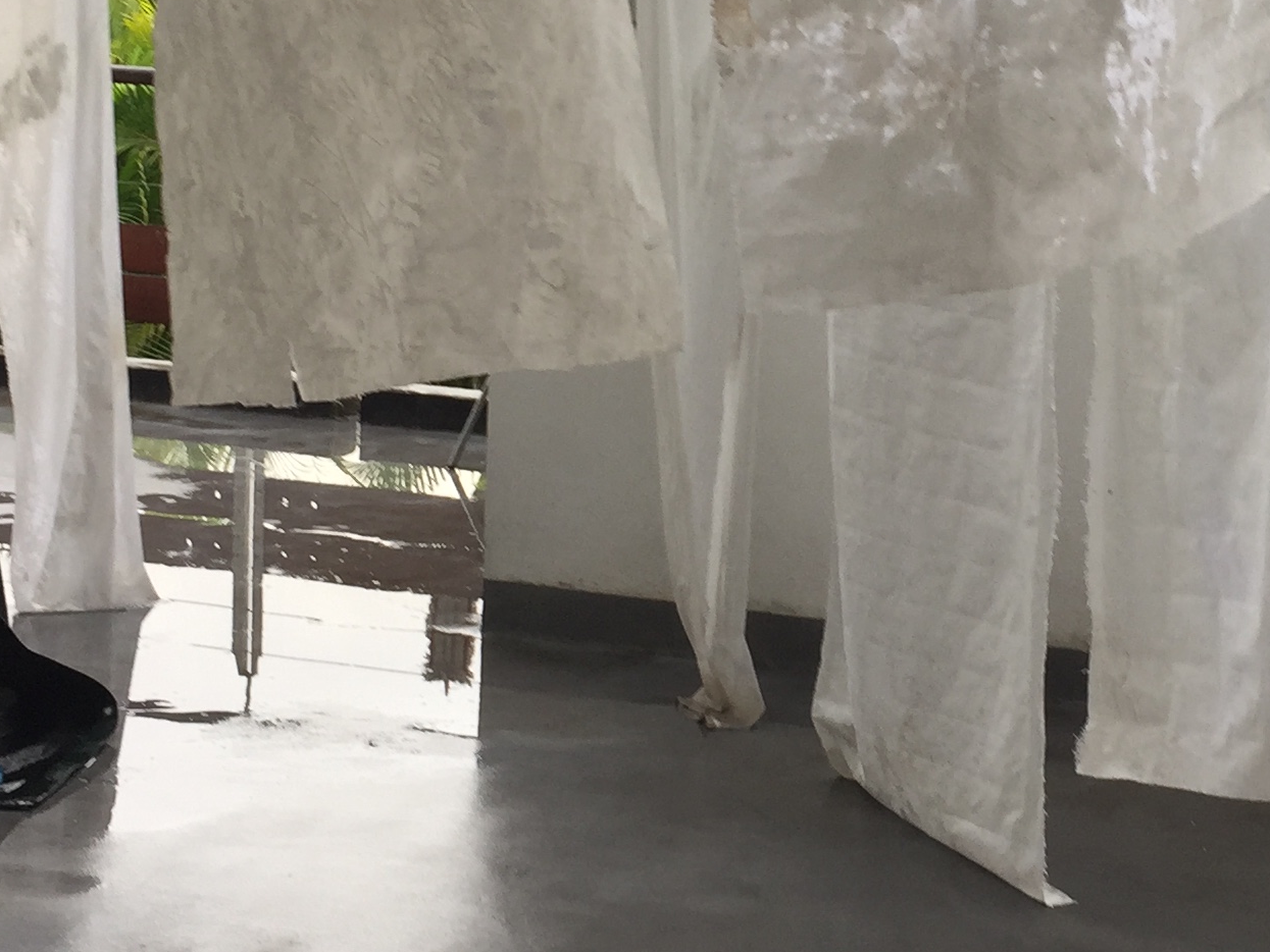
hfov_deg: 25.4
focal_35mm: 76
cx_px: 934
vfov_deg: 19.2
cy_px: 201
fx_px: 2789
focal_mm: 4.15
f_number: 2.2
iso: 32
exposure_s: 1/50
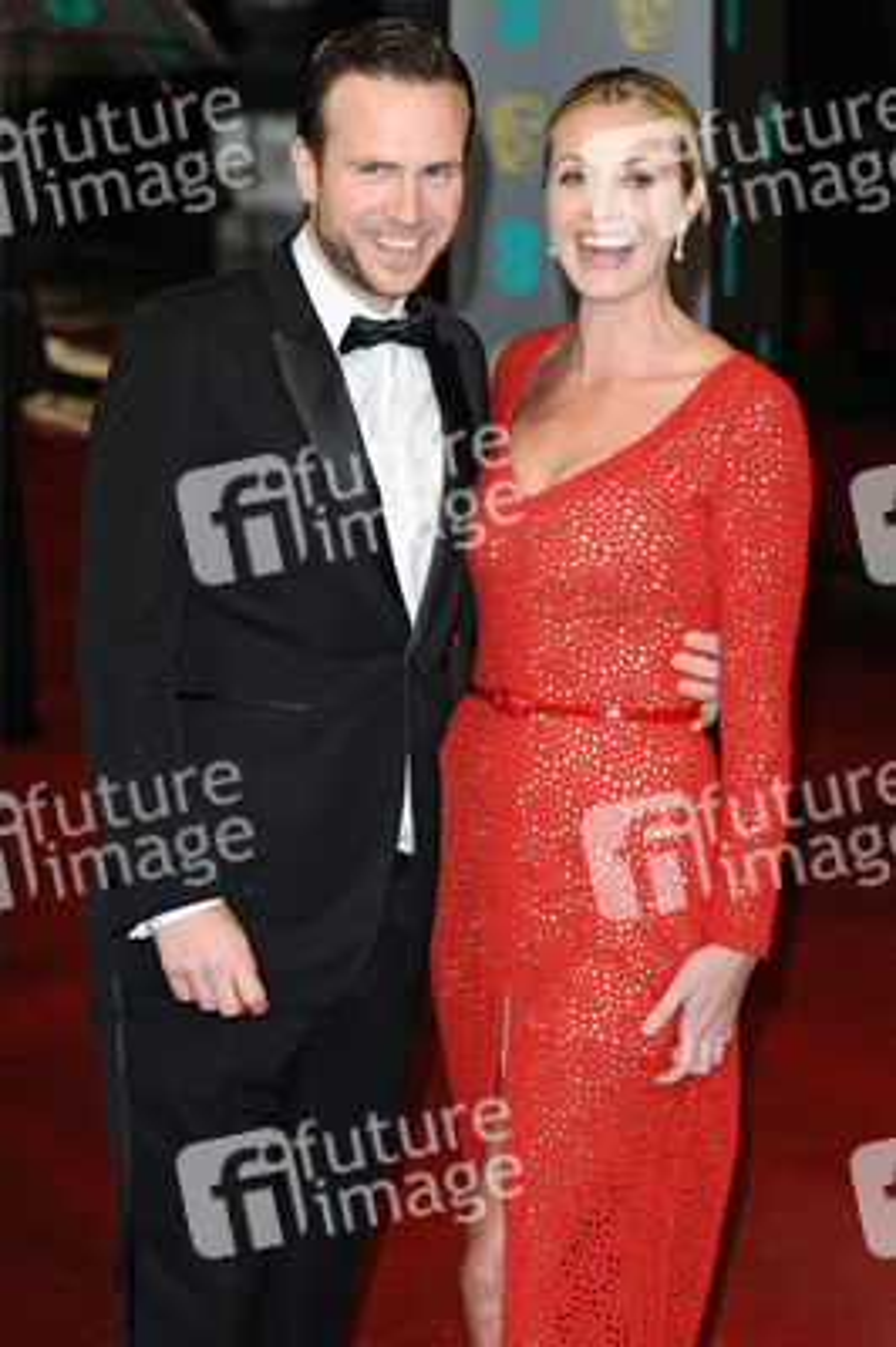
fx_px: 4487
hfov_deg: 11.4
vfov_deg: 17.1
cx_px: 448
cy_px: 674
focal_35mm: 120
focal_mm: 80
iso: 320
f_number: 4
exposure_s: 1/200
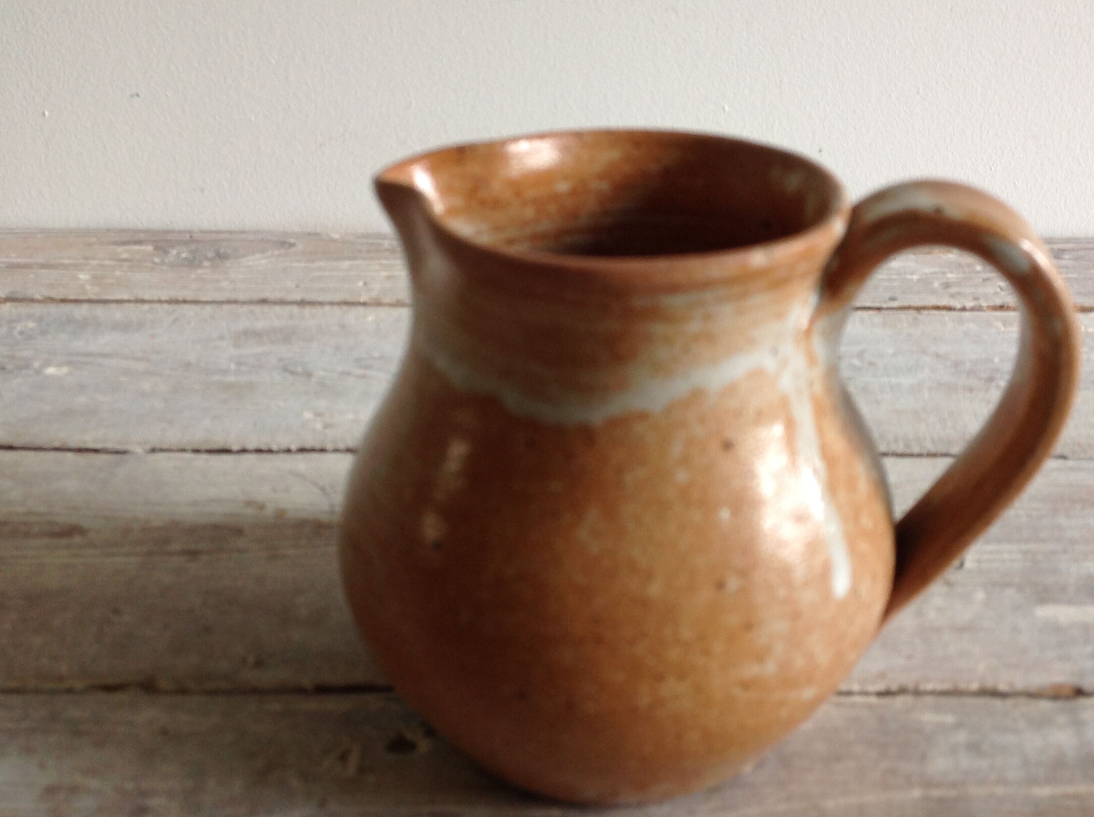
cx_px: 639
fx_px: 1325
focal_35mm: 42
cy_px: 386
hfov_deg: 44.7
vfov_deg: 34.3
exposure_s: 1/15
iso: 50
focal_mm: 4.28
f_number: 2.4
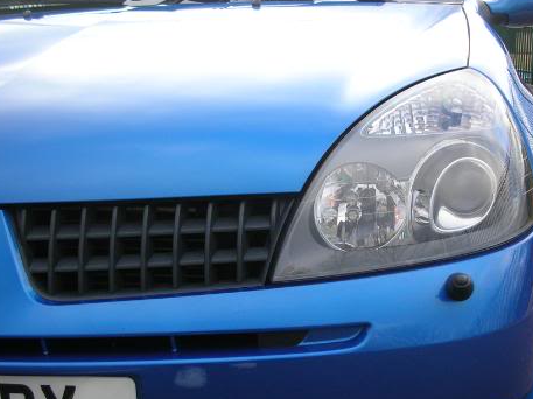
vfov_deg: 29.6
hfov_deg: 38.5
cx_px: 359
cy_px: 225
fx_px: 754
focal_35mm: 49
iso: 50
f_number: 2.8
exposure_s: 1/187
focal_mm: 5.8
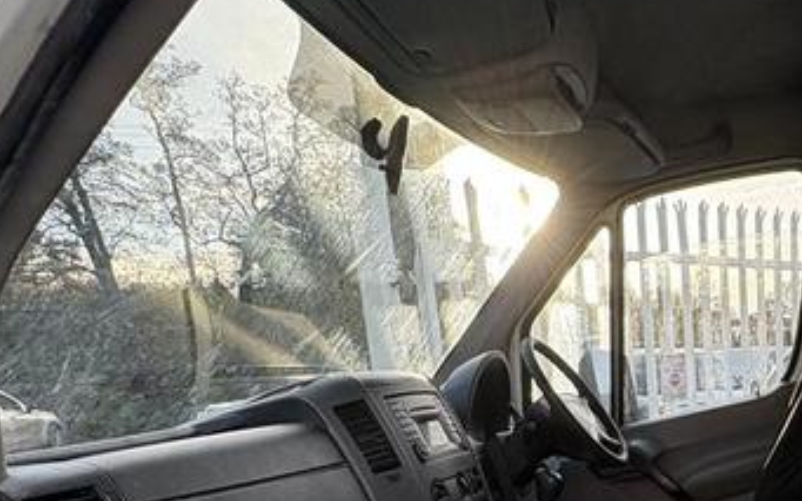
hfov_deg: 44.1
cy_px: 569
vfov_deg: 29.2
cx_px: 774
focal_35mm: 39
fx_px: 852
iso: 40
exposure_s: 1/337
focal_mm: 2.22
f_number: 2.2
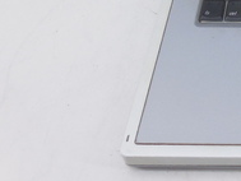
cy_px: -92
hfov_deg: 19.5
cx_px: 357
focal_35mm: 88
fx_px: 613
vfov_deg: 15.5
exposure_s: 1/30
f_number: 3.5
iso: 180
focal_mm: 4.6
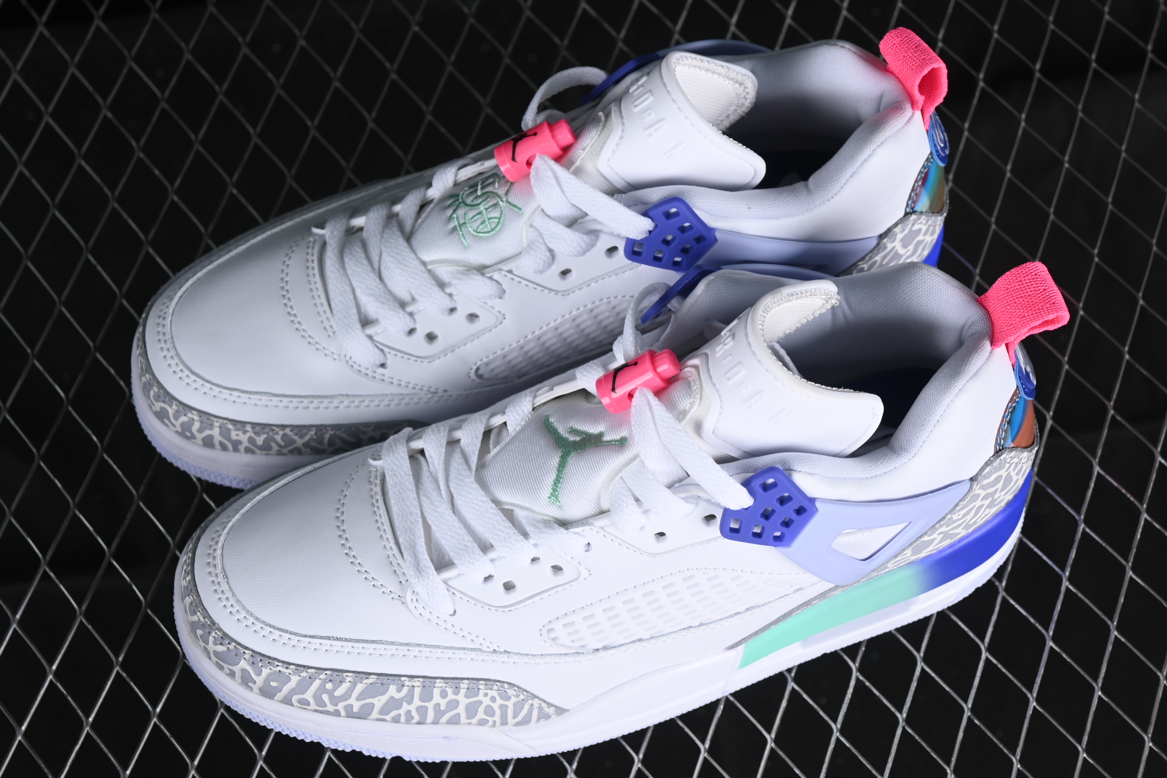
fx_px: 2431
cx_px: 584
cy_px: 389
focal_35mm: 75
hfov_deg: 27.0
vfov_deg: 18.2
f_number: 7.1
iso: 160
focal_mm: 50
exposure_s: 1/100
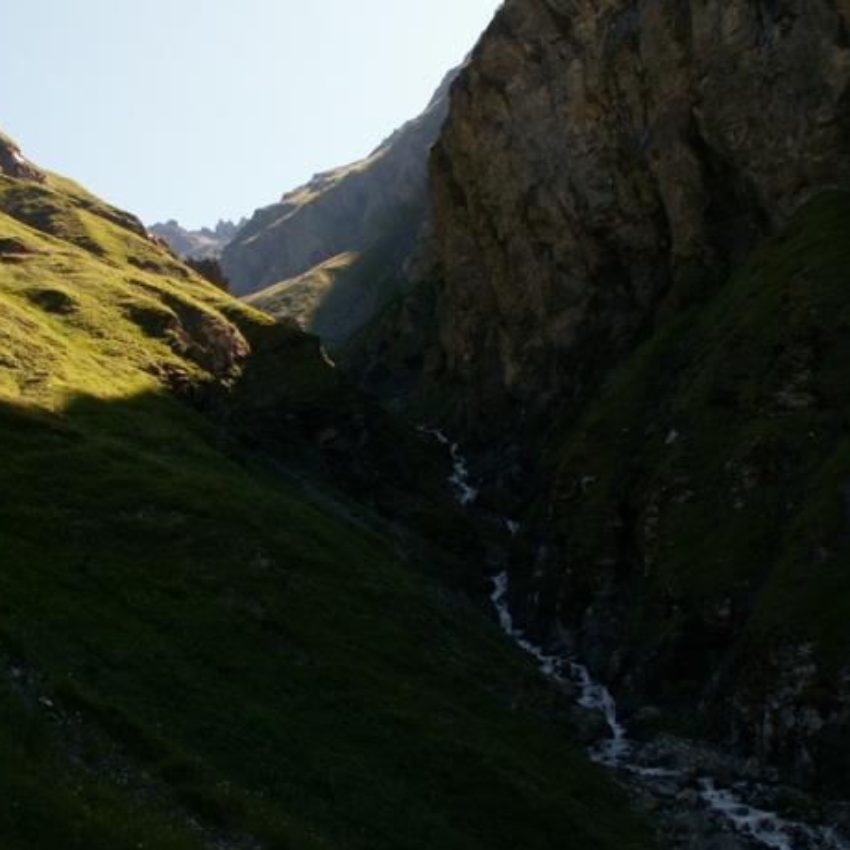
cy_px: 414
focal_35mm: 43
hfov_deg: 39.0
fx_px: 1195
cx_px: 334
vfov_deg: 39.2
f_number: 5
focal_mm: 5.86
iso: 50
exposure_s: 1/125
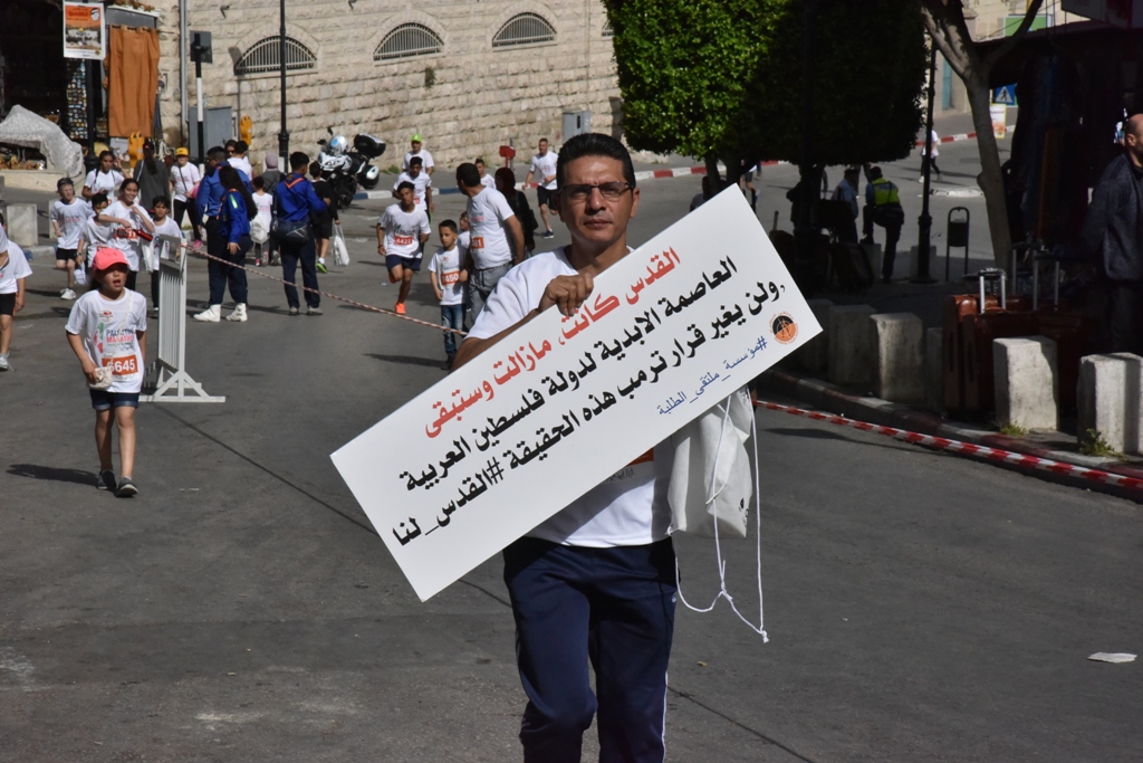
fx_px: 3334
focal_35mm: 105
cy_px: 382
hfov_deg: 19.5
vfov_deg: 13.0
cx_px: 572
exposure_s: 1/3200
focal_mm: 105
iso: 2500
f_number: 22
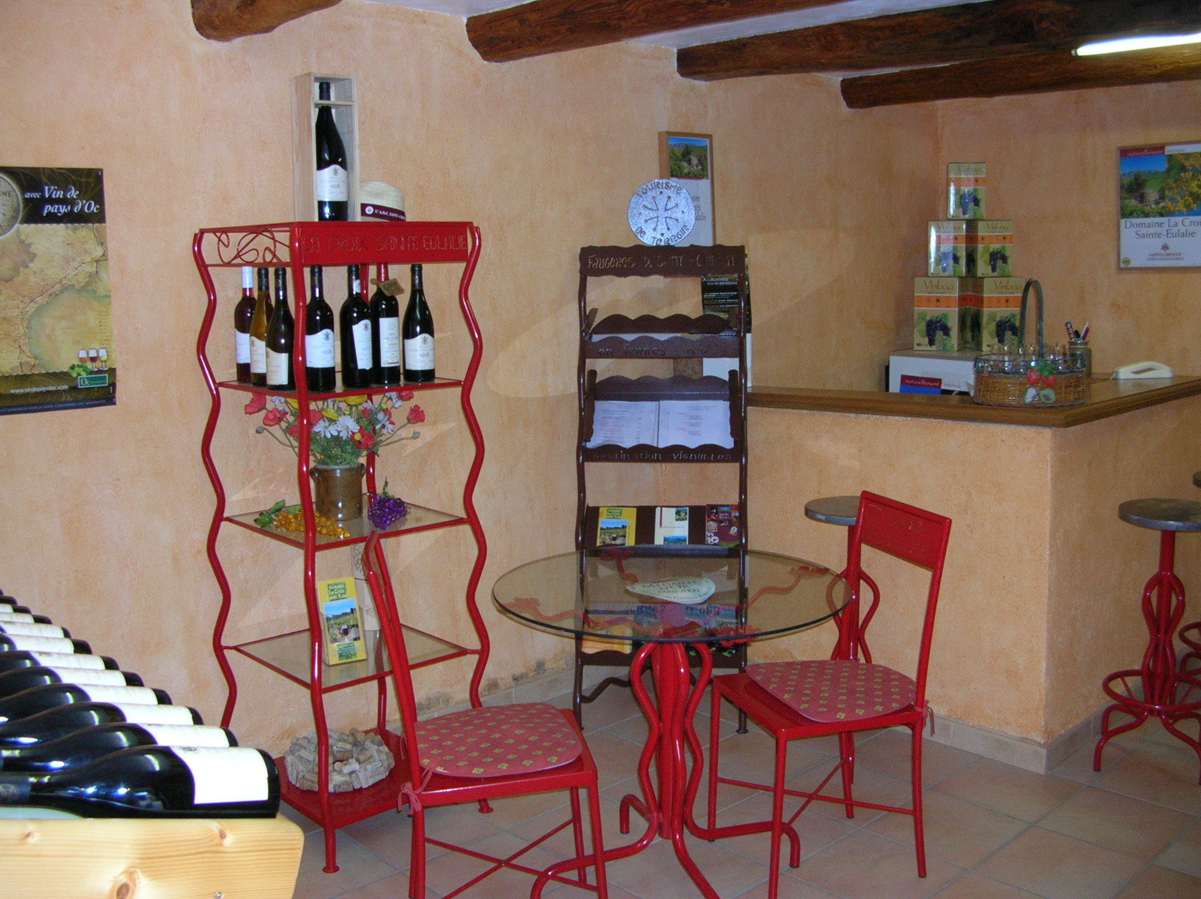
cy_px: 450
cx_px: 600
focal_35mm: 35
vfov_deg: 40.6
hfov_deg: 52.7
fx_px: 1213
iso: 128
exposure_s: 1/60.1
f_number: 2.8
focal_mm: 5.8
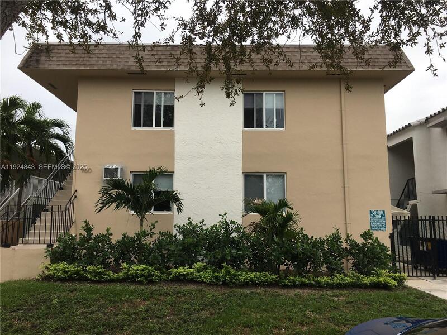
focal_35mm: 29
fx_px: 374
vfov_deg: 48.2
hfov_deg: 61.7
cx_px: 224
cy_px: 168
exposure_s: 1/651
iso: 25
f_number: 2.2
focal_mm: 4.15
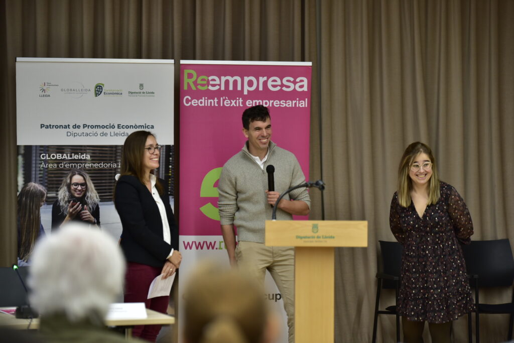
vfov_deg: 11.8
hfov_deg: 17.6
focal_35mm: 116
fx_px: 1656
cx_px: 257
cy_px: 172
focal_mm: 116
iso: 500
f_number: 2.8
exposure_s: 1/200
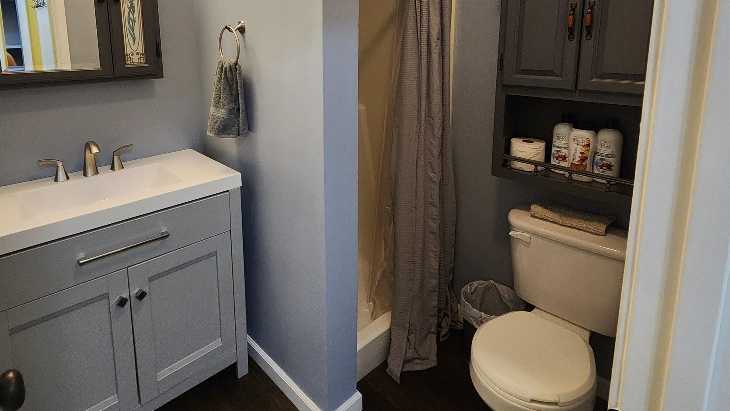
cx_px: 318
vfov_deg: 55.8
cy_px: 107
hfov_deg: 89.1
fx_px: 368
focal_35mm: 19
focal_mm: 2.2
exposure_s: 1/60
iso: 320
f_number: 2.2
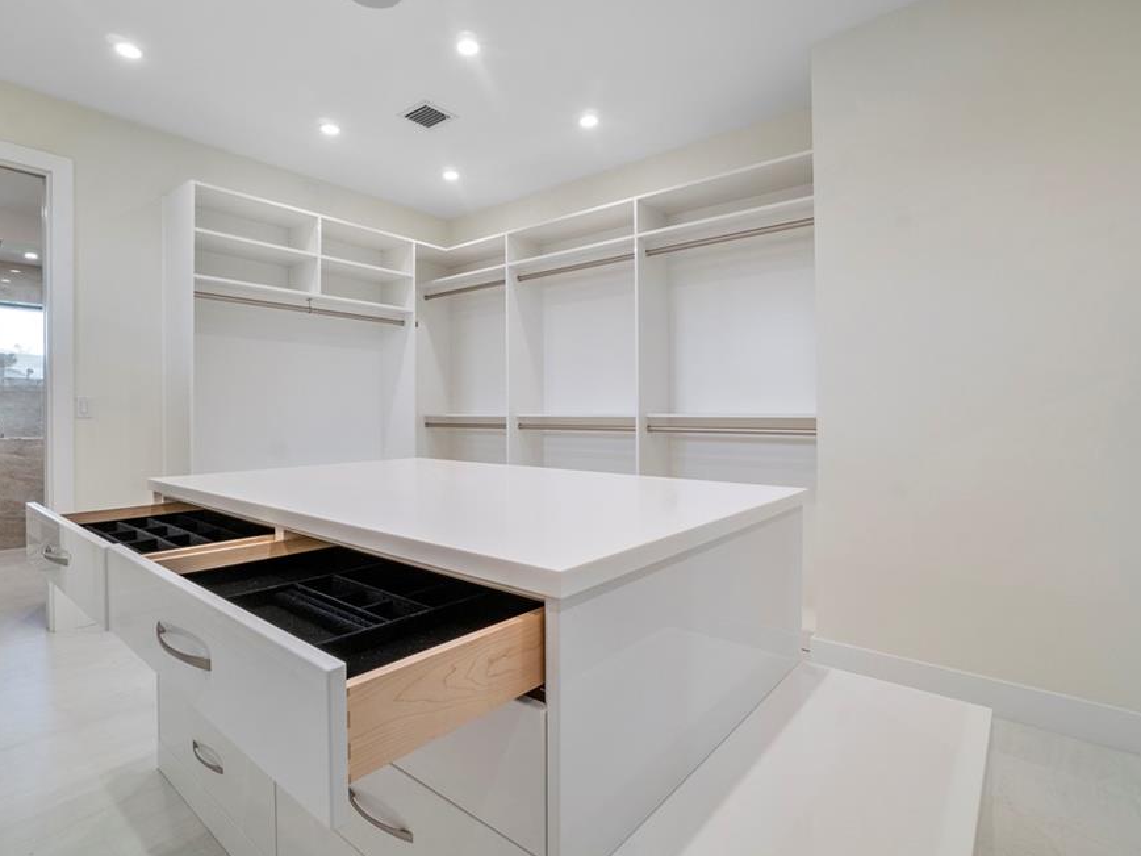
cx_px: 519
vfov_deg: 74.7
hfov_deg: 90.8
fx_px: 560
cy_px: 423
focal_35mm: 17
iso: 250
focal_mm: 10
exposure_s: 1/20
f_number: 11
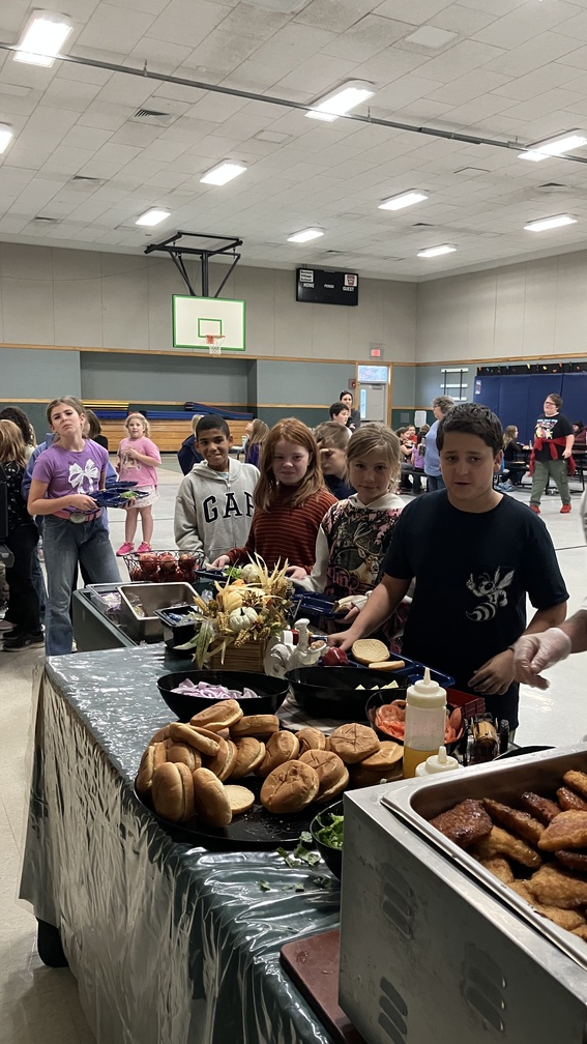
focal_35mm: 31
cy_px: 528
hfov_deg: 37.6
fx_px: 858
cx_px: 354
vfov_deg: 62.6
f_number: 1.8
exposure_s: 1/60
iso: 320
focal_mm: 3.99
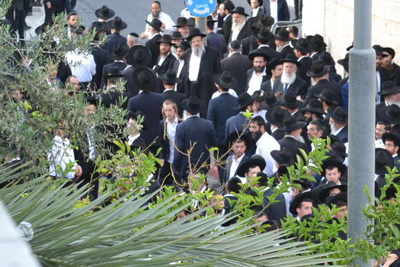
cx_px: 437
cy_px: 202
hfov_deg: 7.3
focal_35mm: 281
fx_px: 3123
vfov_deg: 4.9
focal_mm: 70
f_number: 5.6
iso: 800
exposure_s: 1/160
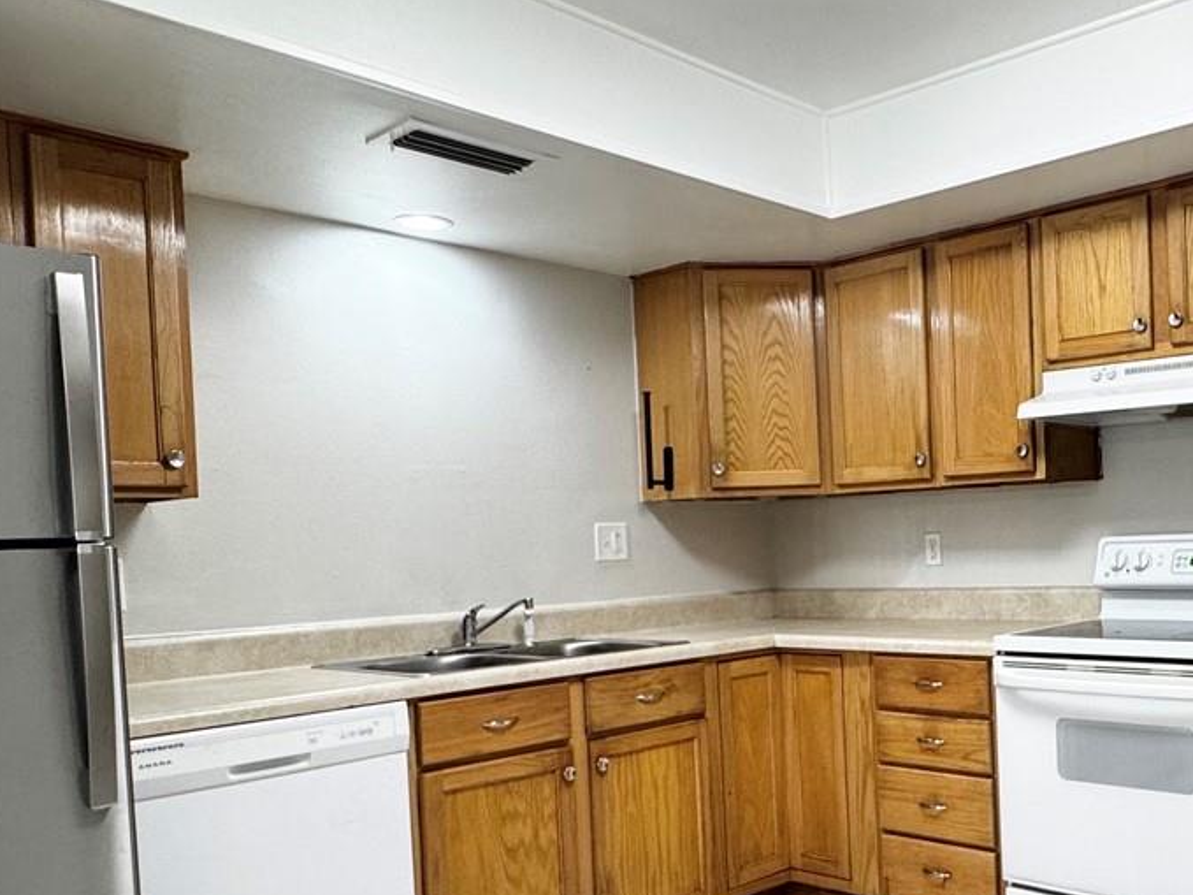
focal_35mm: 33
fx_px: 1137
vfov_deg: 42.5
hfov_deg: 52.1
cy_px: 570
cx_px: 944
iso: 160
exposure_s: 1/120
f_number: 2.2
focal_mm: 2.22
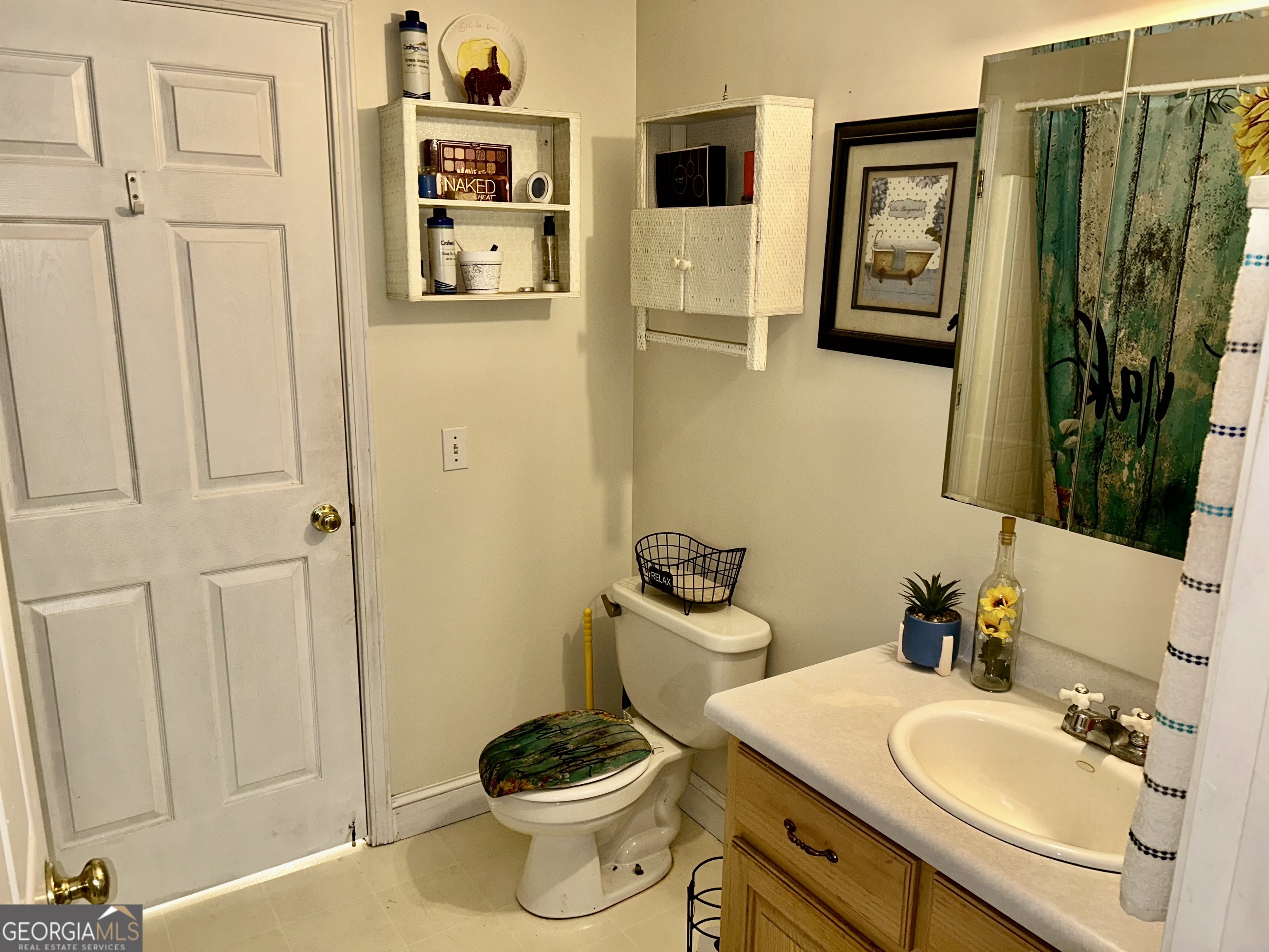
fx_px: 953
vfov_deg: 53.1
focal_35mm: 26
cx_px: 634
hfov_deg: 67.3
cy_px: 476
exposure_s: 1/18
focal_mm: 5.7
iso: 50
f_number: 1.5
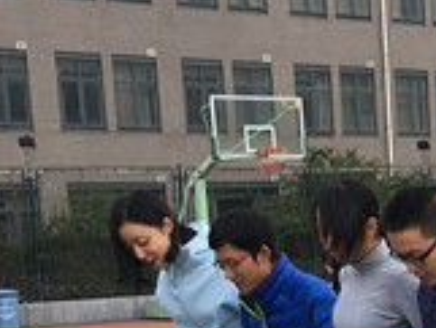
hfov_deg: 15.9
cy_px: 459
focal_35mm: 117
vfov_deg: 12.2
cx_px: 571
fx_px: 1475
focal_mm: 4.15
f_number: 2.2
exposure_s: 1/150
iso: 25
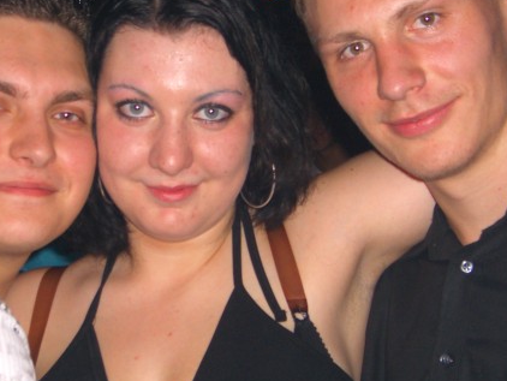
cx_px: 192
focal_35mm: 108
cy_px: 239
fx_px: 1583
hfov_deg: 18.2
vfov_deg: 13.7
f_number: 3.6
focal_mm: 11.8
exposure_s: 1/60
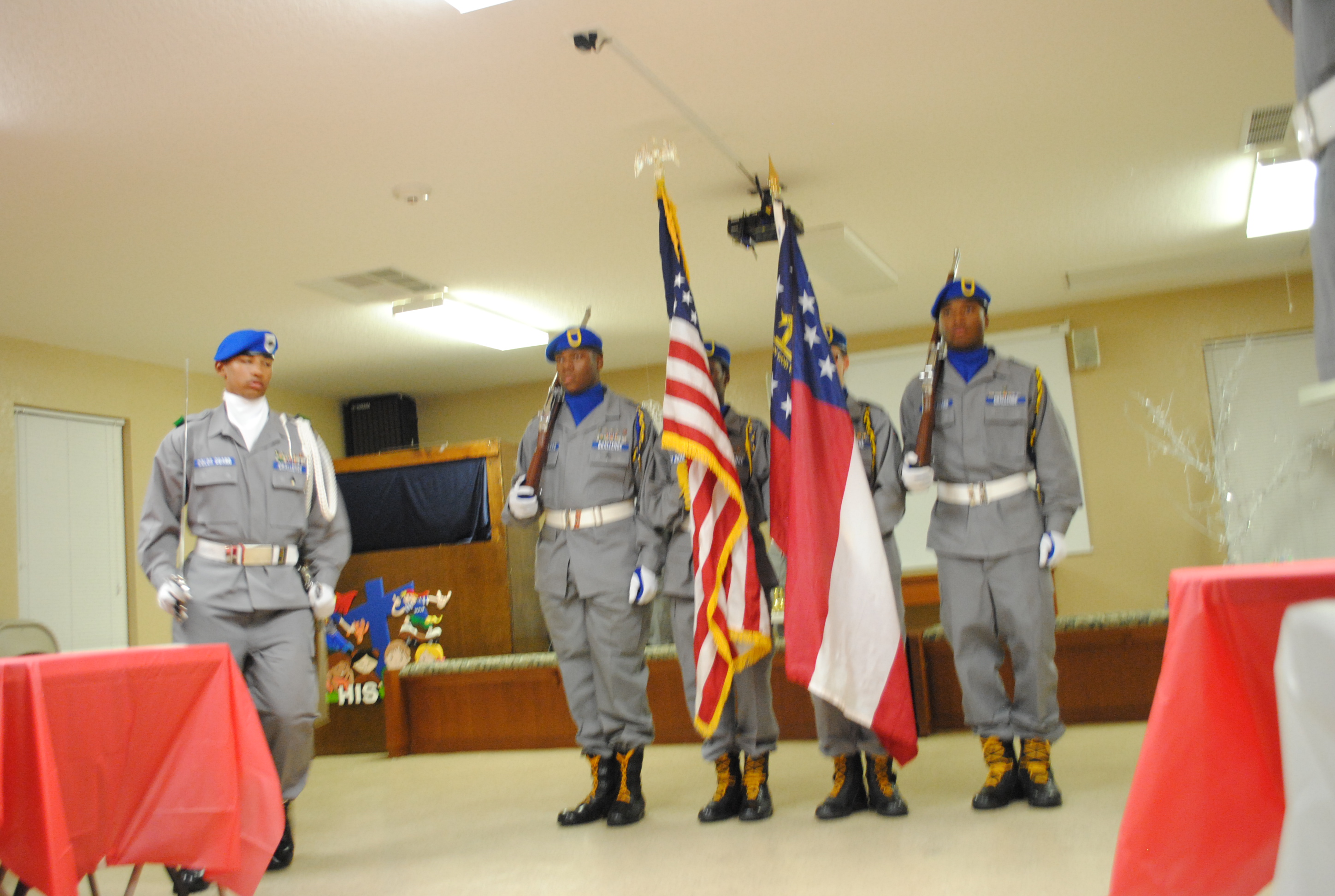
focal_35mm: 36
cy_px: 448
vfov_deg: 37.0
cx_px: 668
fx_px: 1338
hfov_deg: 53.0
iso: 900
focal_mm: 24
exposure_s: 1/30
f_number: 4
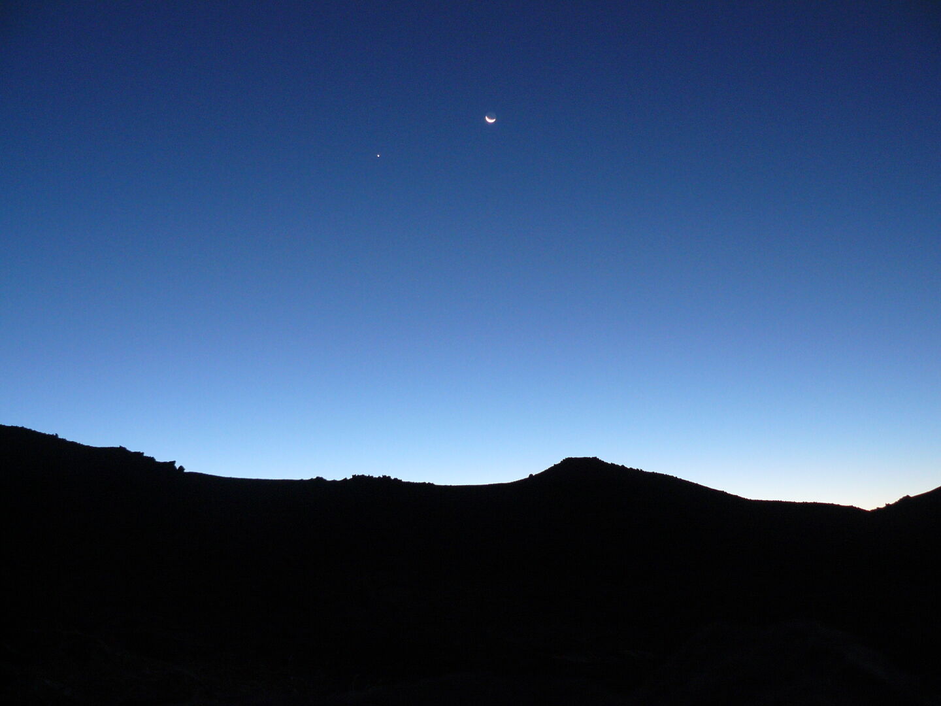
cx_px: 470
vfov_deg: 39.7
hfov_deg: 51.4
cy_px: 353
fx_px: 979
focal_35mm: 36
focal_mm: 6
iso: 200
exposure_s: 1/4
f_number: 2.8
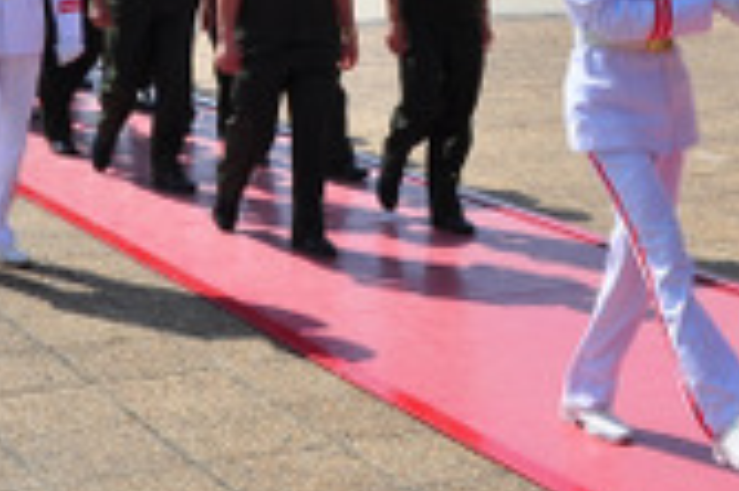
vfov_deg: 13.4
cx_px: 407
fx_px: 2030
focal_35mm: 99
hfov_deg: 20.6
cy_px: -124
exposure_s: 1/320
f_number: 10
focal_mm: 22
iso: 200
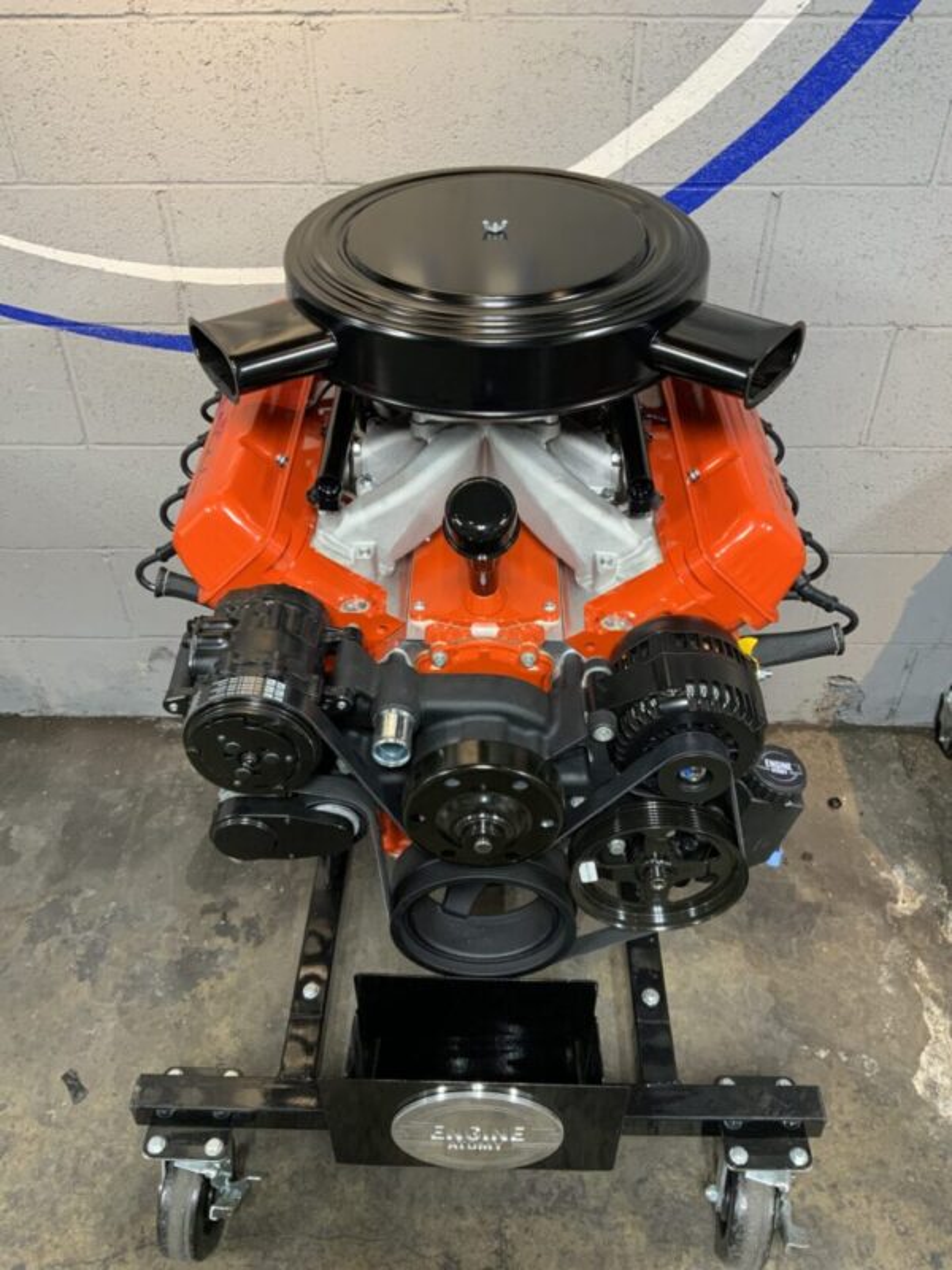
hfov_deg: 48.2
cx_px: 476
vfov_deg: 61.7
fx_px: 1063
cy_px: 635
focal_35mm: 29
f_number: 1.8
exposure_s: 1/60
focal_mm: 3
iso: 100
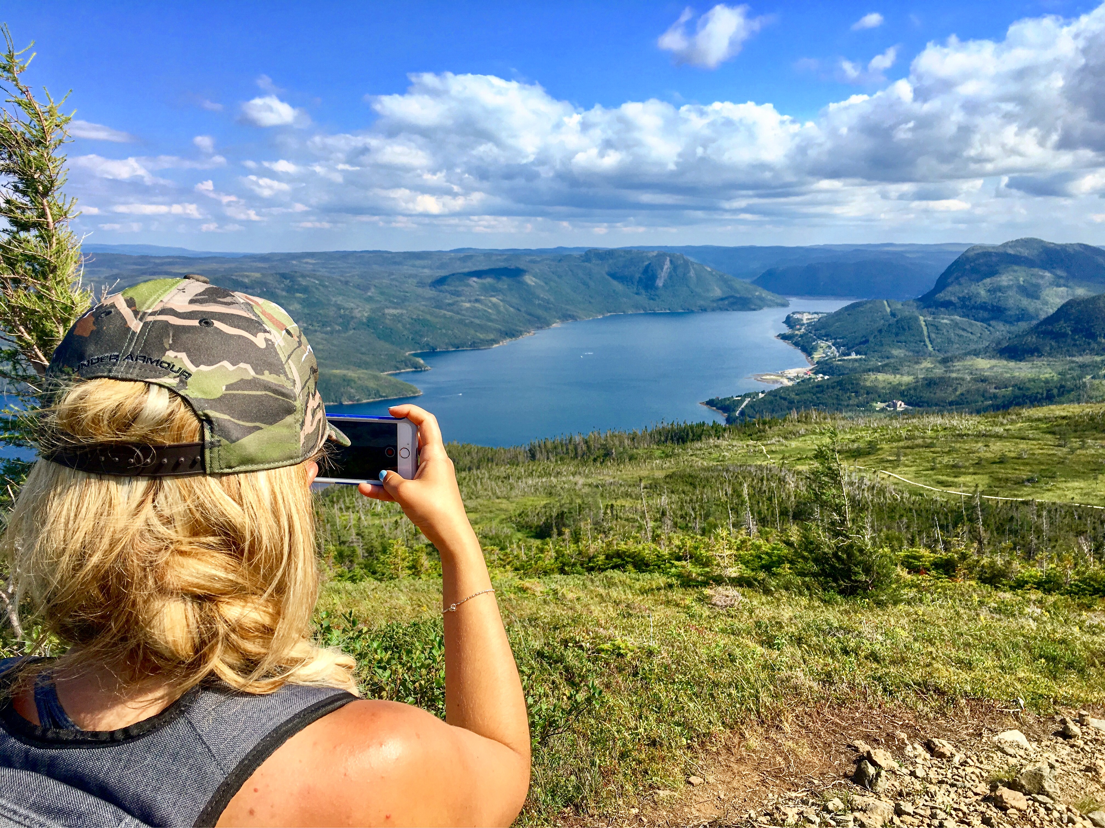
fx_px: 925
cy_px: 414
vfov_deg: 48.2
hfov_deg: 61.7
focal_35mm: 29
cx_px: 552
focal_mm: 4.15
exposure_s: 1/1068
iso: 25
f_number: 2.2
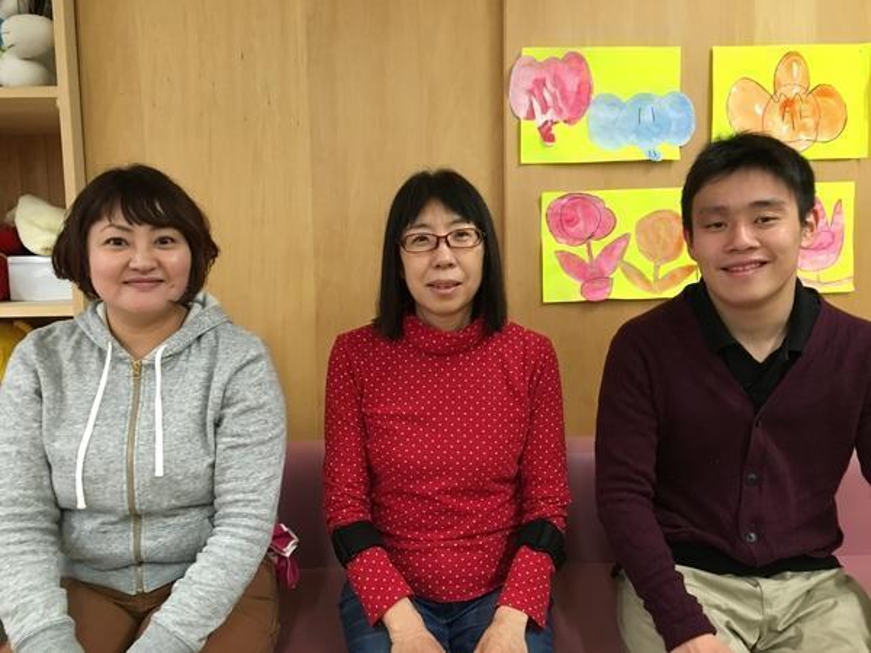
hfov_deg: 61.7
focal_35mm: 29
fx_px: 730
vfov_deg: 48.2
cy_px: 326
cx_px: 436
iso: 200
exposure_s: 1/24
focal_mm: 4.15
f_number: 2.2
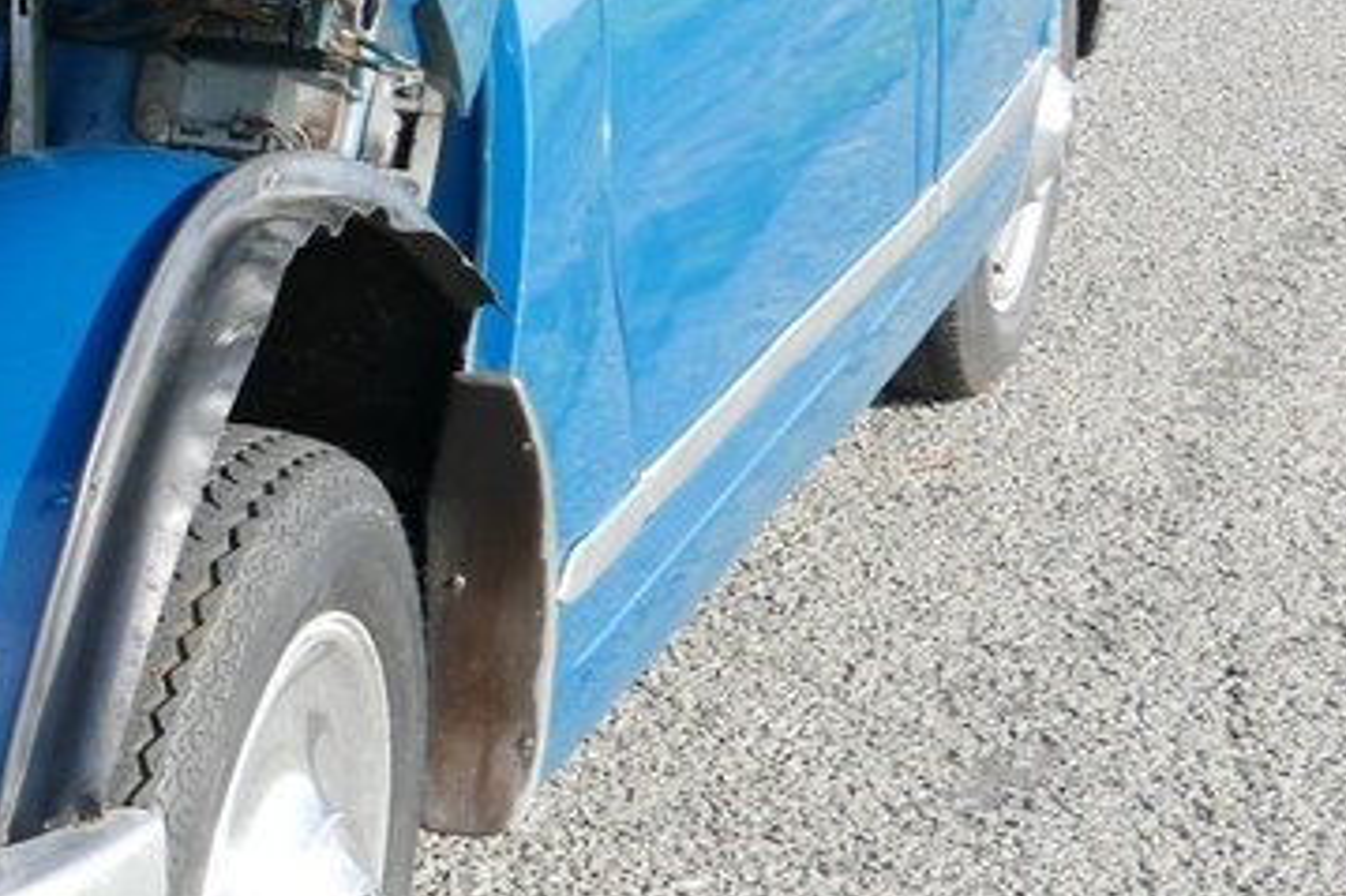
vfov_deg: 10.7
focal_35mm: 127
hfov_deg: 14.8
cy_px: 139
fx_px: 4746
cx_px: -754
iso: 200
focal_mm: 17.2
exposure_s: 1/200
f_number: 5.6
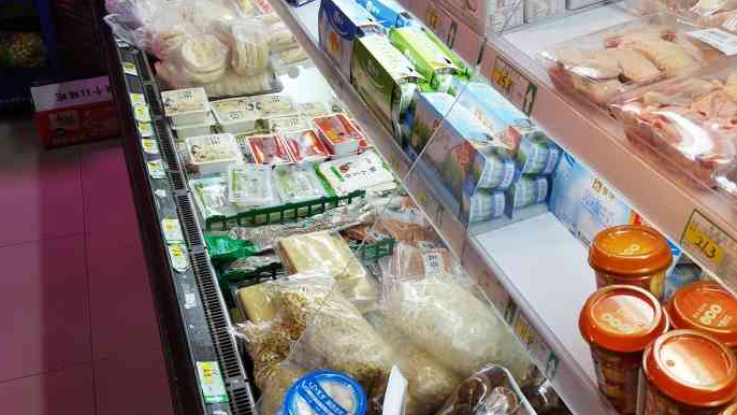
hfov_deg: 50.5
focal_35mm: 40
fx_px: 782
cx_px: 364
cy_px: 208
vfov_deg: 29.7
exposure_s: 1/110
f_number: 1.8
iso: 50
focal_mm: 4.75
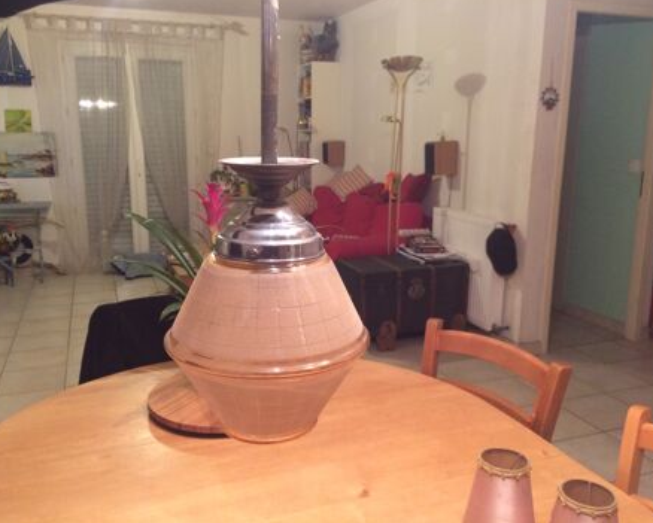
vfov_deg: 47.2
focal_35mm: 31
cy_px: 261
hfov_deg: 57.1
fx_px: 600
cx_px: 318
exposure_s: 1/33
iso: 320
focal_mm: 4.15
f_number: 2.2
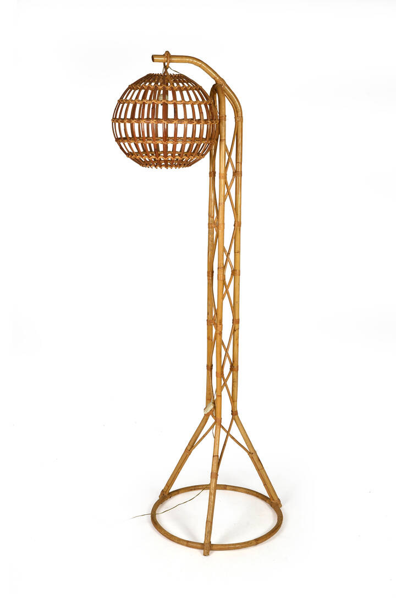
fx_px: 746
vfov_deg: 43.7
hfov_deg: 29.7
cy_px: 299
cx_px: 198
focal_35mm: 45
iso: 125
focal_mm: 30
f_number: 20
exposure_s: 1/200
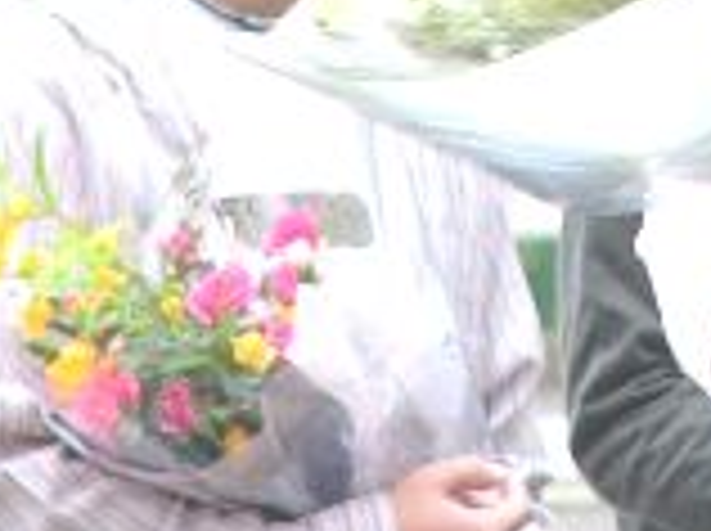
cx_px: 837
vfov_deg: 1.6
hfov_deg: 2.2
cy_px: -310
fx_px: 18499
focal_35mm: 902
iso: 50
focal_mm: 37
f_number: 2.8
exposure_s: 1/60
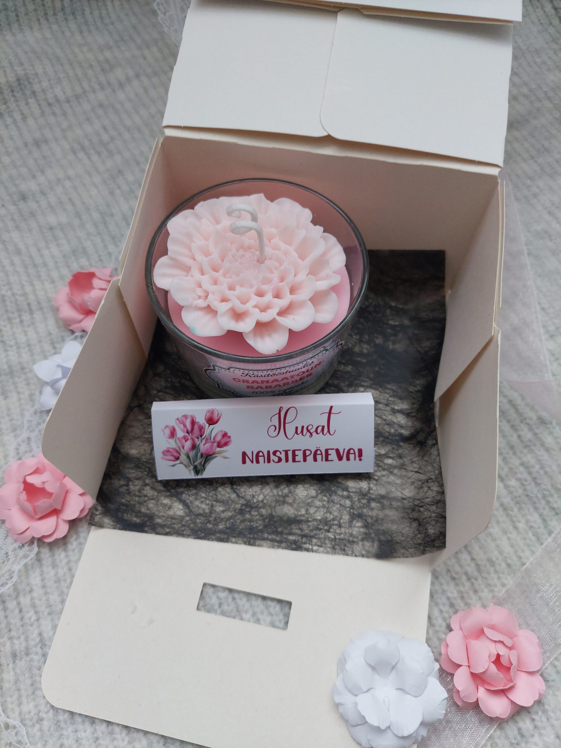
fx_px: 519
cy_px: 374
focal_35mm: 24
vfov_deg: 71.6
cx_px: 280
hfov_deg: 56.8
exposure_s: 1/60
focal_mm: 5.23
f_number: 1.8
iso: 200
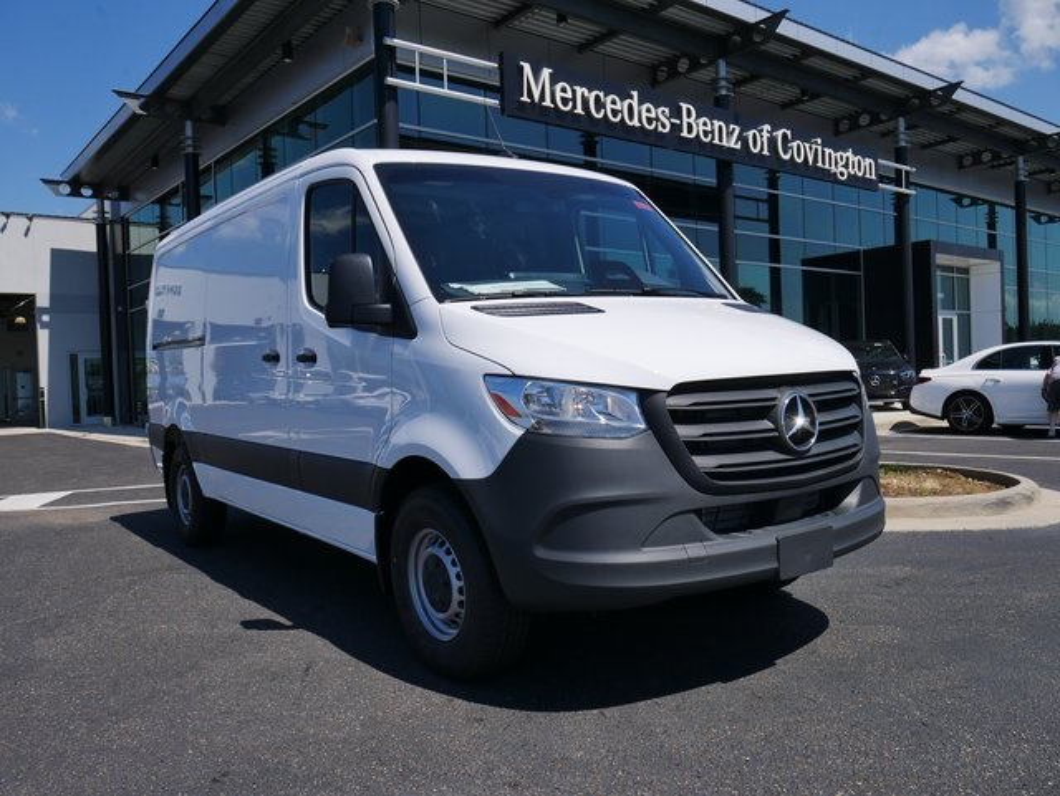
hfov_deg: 63.4
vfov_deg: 49.8
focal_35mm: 28
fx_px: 858
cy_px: 398
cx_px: 530
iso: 200
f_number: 9
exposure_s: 1/640
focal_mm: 14
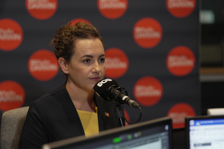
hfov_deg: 18.1
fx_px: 703
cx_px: 112
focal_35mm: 113
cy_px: 74
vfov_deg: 12.1
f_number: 2.8
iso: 1000
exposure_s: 1/125
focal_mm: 113
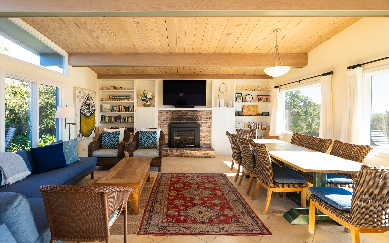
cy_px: 124
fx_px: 170
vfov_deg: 71.2
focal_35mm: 16
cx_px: 165
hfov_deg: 97.1
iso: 125
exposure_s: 1/30
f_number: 5
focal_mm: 12
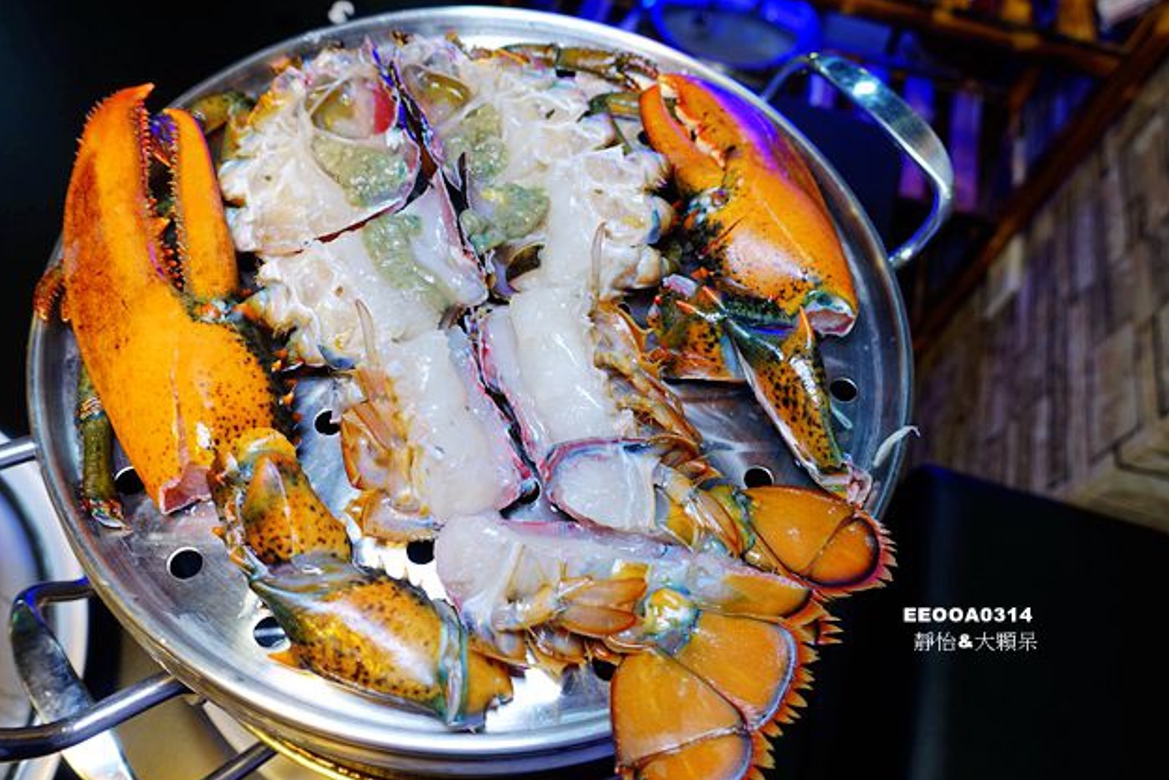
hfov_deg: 71.5
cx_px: 562
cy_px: 395
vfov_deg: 51.3
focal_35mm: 25
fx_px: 812
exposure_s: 1/50
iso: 125
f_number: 2.8
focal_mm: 8.8
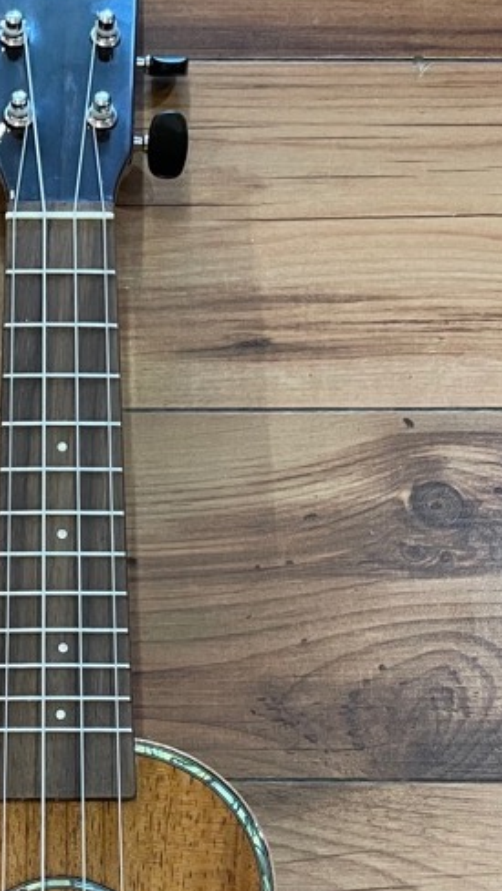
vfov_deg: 34.6
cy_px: 750
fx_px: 1371
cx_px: 57
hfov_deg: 20.4
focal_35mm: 58
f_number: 1.6
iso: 400
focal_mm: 4.2
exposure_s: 1/60
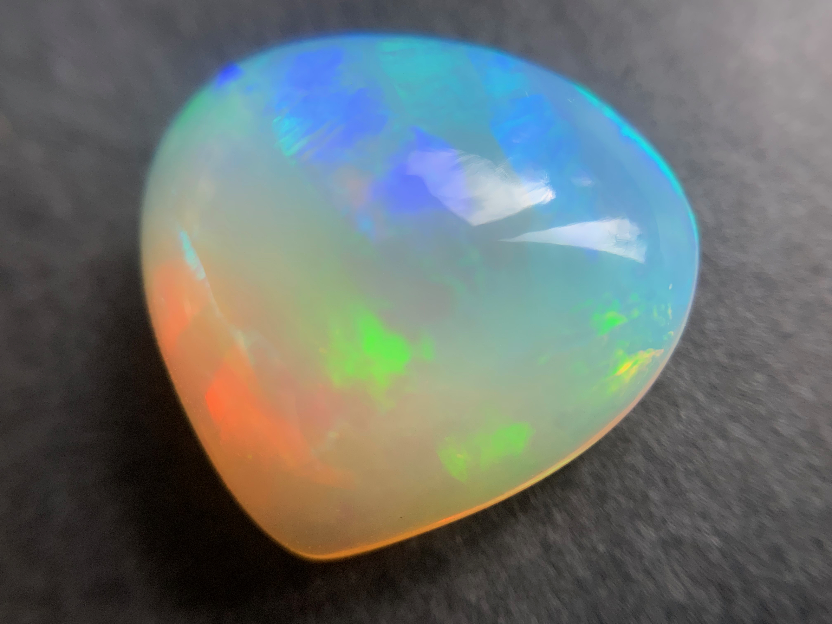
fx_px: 697
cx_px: 416
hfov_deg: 61.7
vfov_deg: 48.2
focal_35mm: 29
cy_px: 312
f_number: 1.8
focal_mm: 3
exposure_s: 1/122
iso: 32
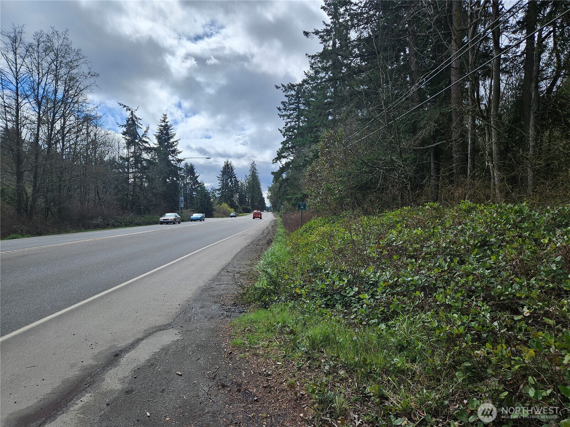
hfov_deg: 73.9
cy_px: 214
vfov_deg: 58.9
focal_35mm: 23
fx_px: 379
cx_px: 285
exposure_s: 1/2066
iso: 25
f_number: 1.8
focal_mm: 5.4
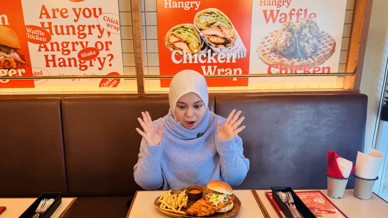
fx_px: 278
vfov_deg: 42.3
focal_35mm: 27
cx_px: 191
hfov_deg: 69.9
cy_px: 146
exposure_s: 1/50
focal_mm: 6.76
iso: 125
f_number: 1.78
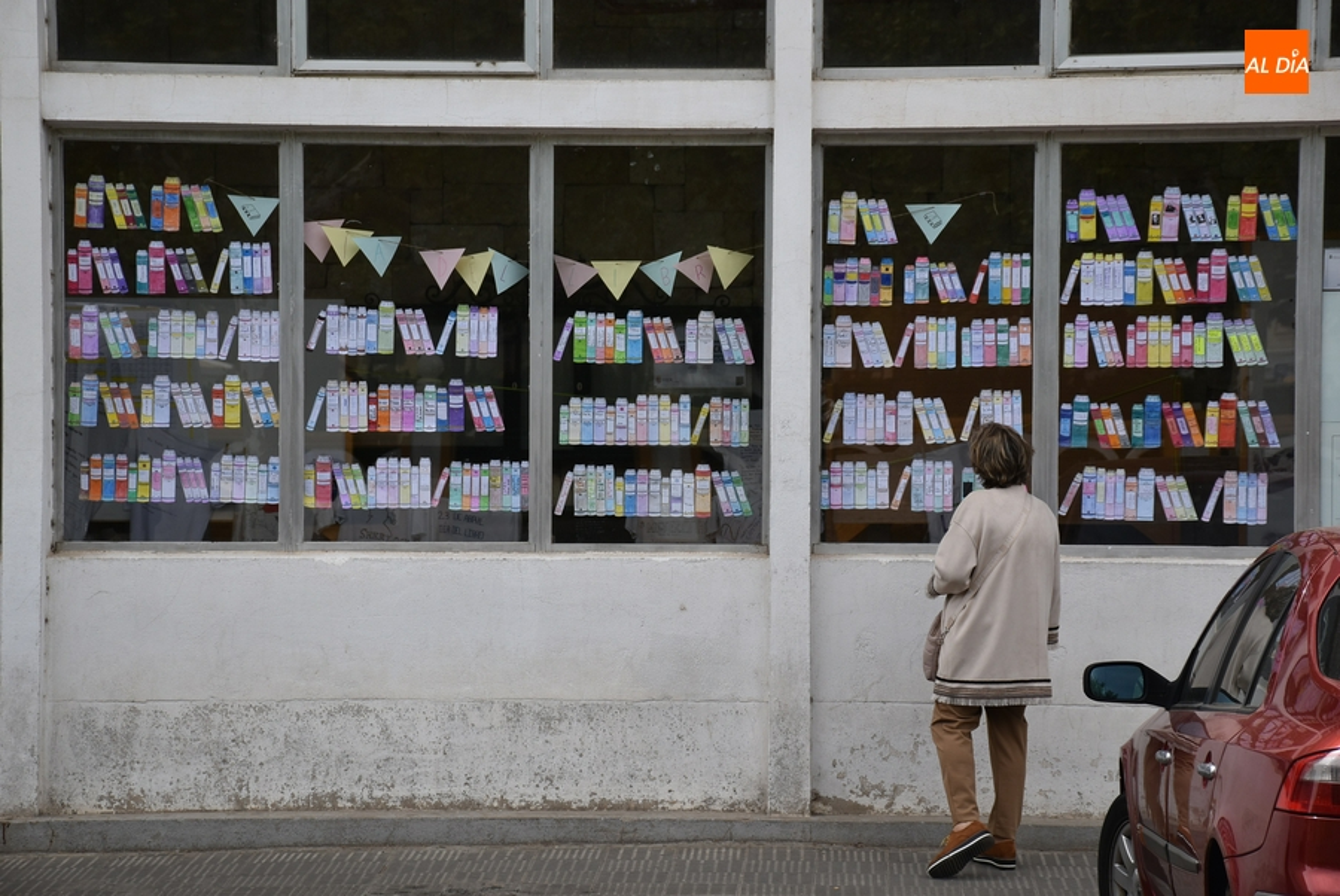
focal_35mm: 105
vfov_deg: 13.1
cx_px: 670
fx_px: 3912
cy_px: 448
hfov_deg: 19.4
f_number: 6.3
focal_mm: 70
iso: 200
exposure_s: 1/640
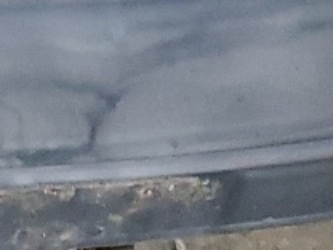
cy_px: -506
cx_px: -149
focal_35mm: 200
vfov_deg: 6.7
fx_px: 1924
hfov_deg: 9.6
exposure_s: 1/17
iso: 294
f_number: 1.5
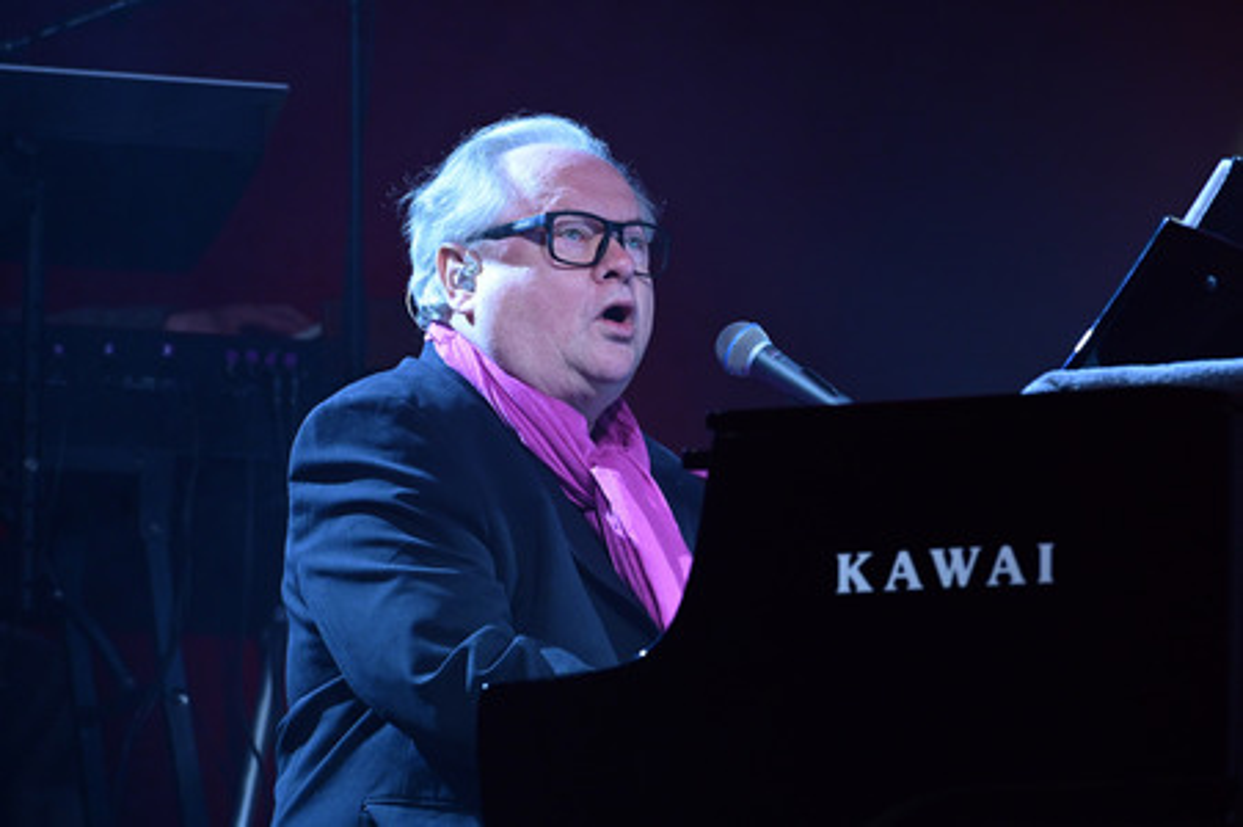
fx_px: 6900
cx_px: 622
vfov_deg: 6.9
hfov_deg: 10.3
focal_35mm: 200
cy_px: 414
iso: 2500
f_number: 6.3
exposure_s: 1/400
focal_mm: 200
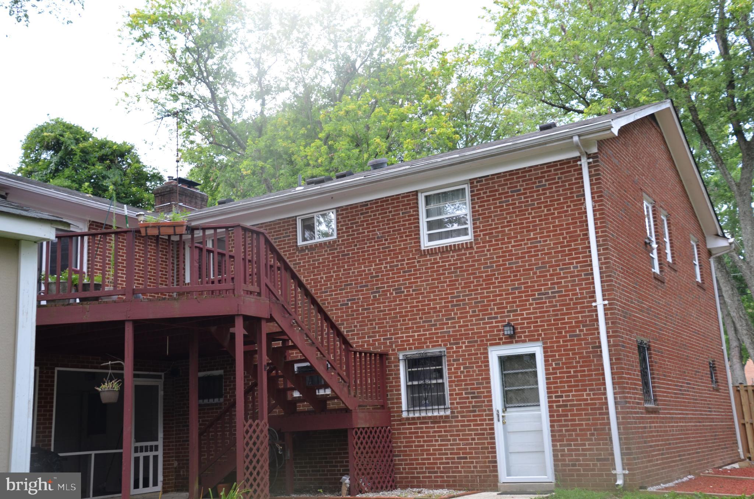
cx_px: 377
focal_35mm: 39
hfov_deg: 49.6
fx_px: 815
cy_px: 250
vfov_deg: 34.1
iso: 280
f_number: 5.6
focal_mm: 26
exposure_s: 1/125
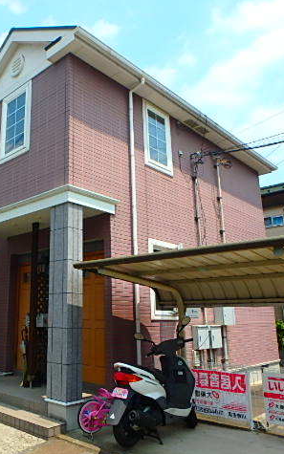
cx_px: 64
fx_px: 371
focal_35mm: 30
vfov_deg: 62.9
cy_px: 227
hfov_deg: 40.4
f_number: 3.5
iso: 125
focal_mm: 3.7
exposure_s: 1/1000
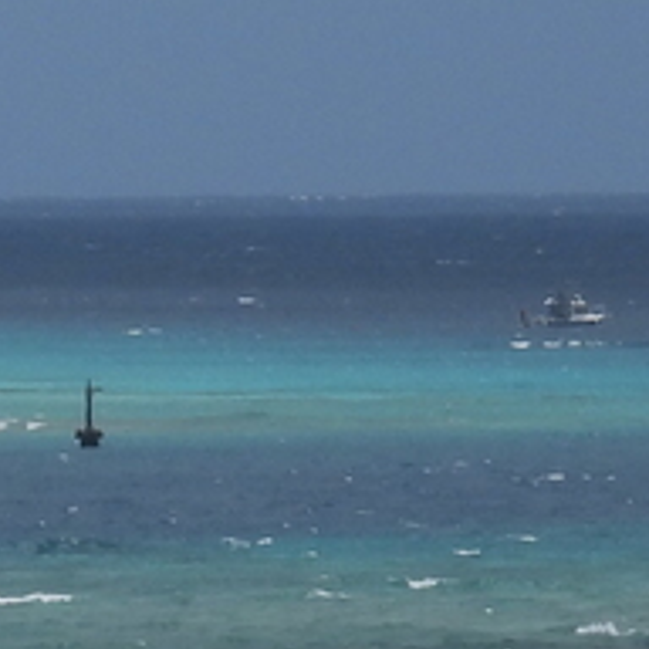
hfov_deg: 1.1
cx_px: -852
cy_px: 558
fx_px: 32475
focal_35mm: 1531
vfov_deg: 1.1
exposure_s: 1/1600
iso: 100
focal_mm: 46.4
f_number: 4.5
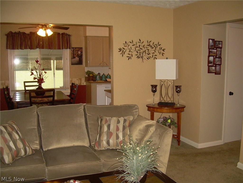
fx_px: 267
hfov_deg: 49.0
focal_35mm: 38
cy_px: 92
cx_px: 122
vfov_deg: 37.7
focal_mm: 6.3
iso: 200
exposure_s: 1/60
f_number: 2.8
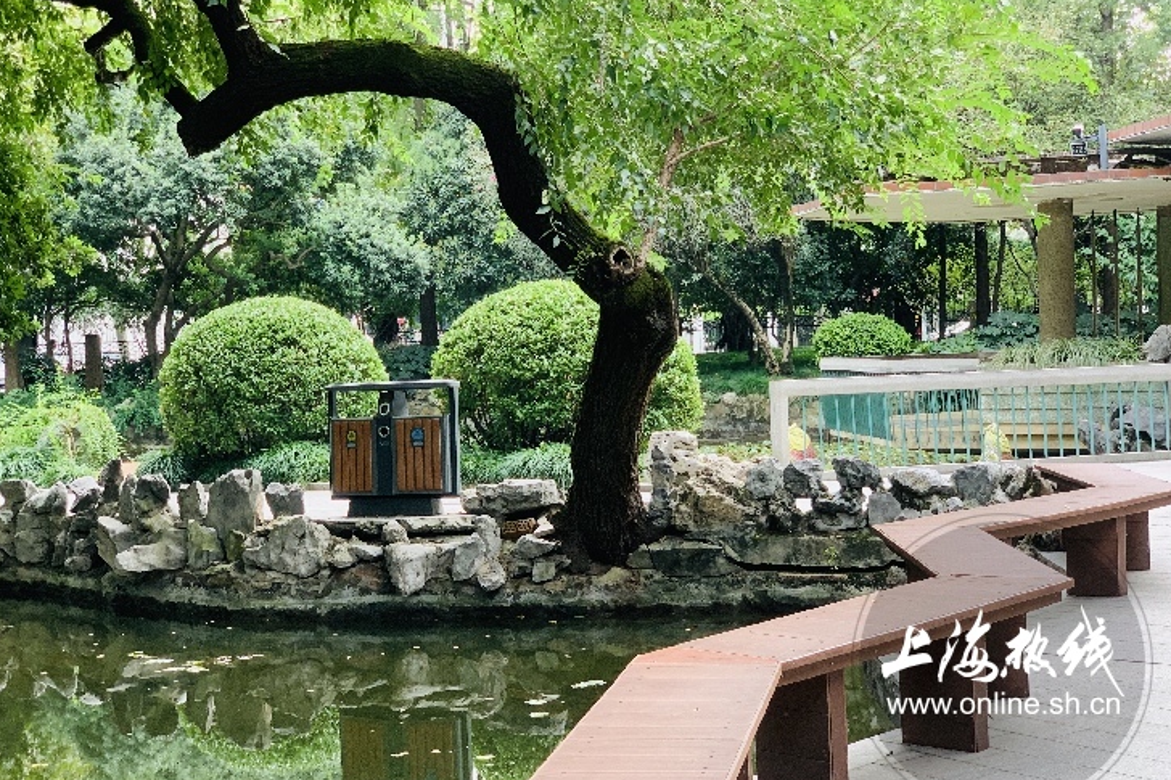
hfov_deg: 36.3
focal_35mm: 55
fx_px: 1789
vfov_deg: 24.6
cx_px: 584
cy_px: 395
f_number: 2.4
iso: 100
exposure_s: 1/122
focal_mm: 6
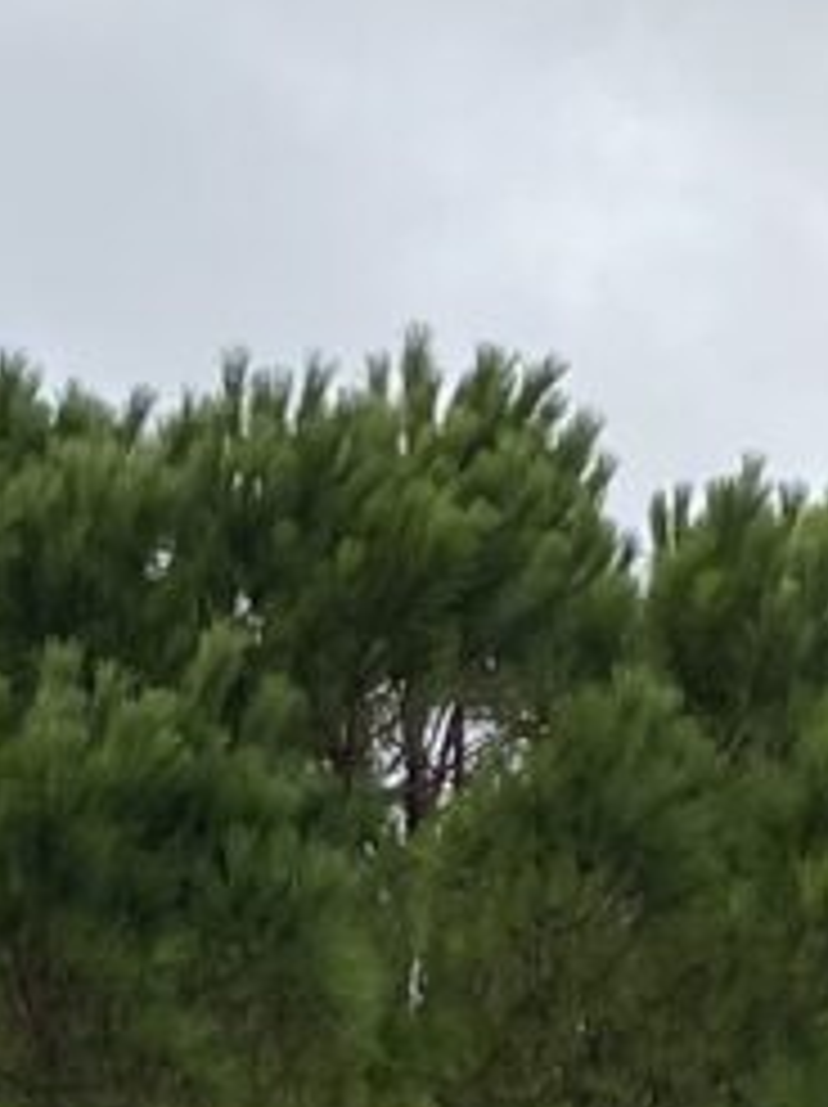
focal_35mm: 203
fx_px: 6485
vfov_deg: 8.9
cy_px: 2614
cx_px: 68
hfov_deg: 7.3
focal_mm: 4.25
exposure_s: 1/3846
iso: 32
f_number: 1.8
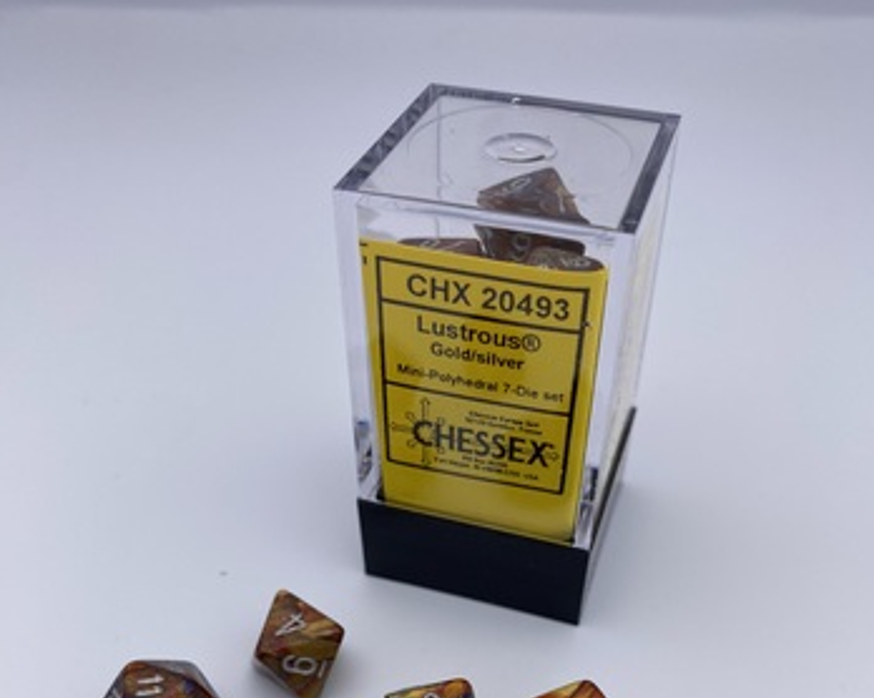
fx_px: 905
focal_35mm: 35
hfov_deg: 51.6
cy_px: 588
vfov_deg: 40.0
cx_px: 447
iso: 32
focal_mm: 4.25
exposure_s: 1/549
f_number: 1.8
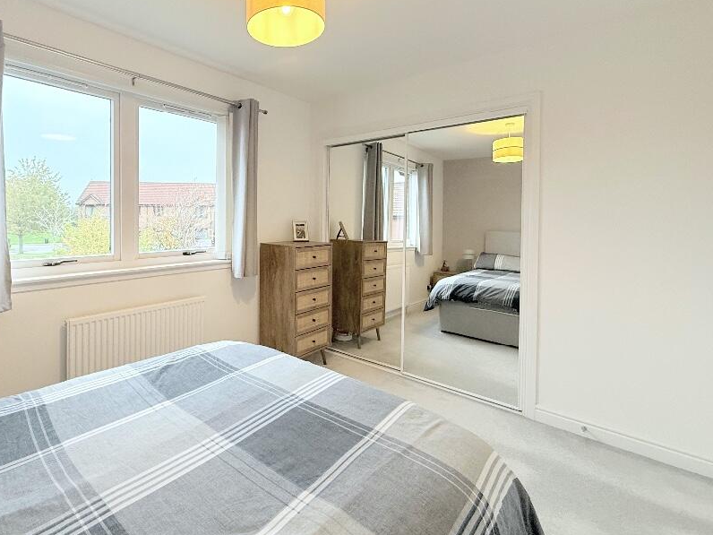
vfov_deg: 71.1
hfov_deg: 86.8
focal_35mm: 18
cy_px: 223
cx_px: 290
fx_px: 371
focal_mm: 2.22
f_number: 2.2
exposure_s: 1/99
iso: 320
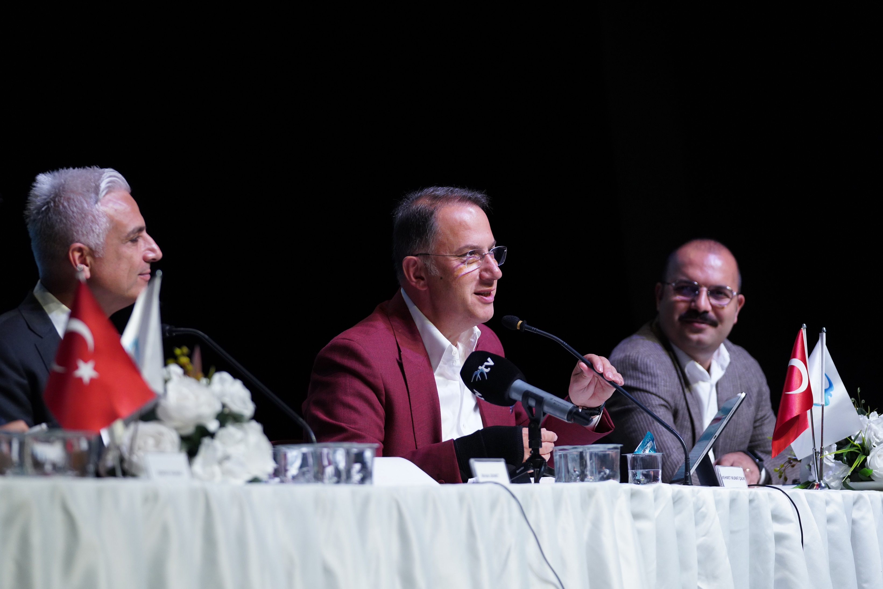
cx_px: 442
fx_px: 3042
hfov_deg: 16.5
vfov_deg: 11.1
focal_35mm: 124
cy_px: 294
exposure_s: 1/200
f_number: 2.8
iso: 1600
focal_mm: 124
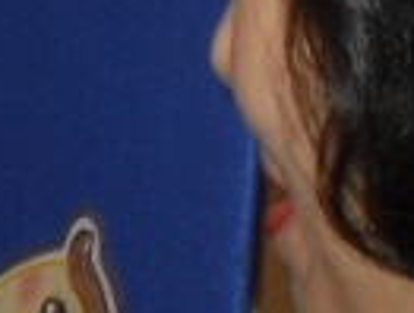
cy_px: 245
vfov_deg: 4.1
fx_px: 4353
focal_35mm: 363
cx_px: -142
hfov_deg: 5.4
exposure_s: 1/60
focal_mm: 8.4
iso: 100
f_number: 3.4
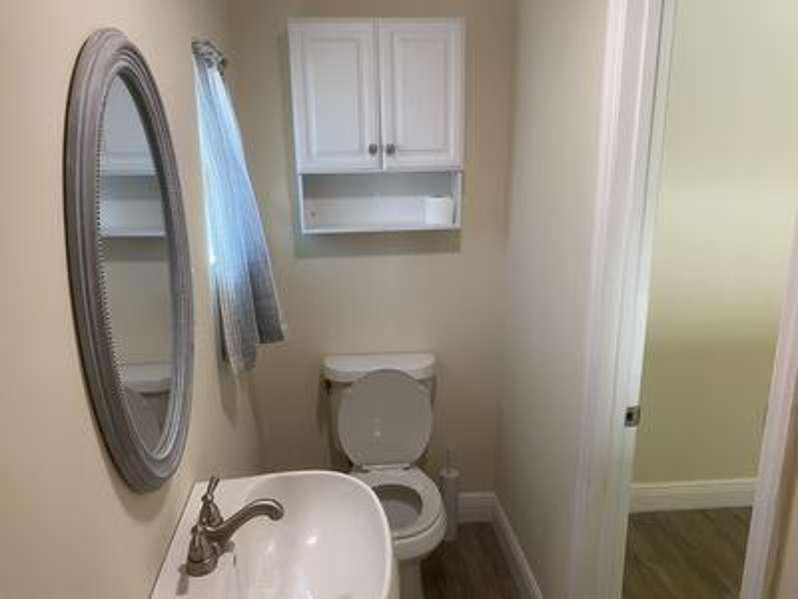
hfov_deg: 67.3
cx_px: 399
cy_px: 300
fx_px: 599
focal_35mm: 26
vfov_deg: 53.1
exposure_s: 1/60
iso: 80
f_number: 1.8
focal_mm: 4.25
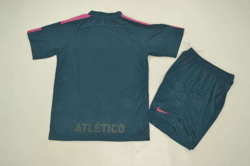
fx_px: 250
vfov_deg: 36.9
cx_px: 125
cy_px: 83
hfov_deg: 53.1
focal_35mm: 36
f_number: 4
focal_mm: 24
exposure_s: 1/160
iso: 200
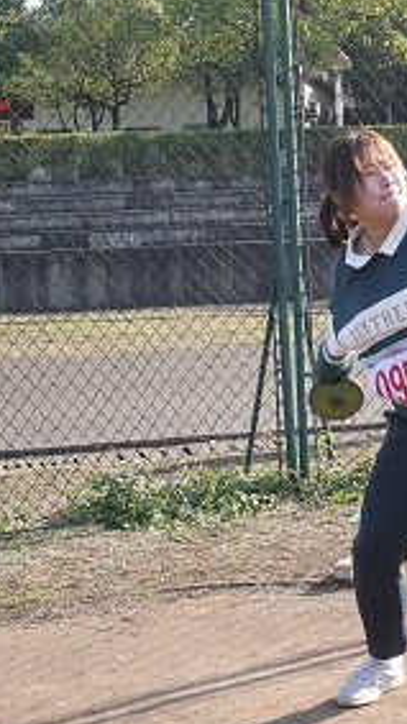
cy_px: 385
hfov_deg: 15.5
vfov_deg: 28.3
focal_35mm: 75
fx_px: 1439
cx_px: 486
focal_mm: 27
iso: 1000
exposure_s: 1/400
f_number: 10
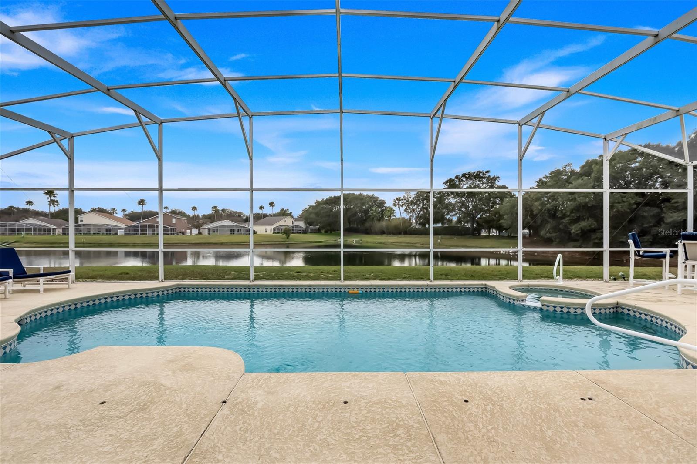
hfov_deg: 100.4
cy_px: 232
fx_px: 290
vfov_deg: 77.3
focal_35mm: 15
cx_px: 348
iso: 250
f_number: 9
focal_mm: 10
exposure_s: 1/60
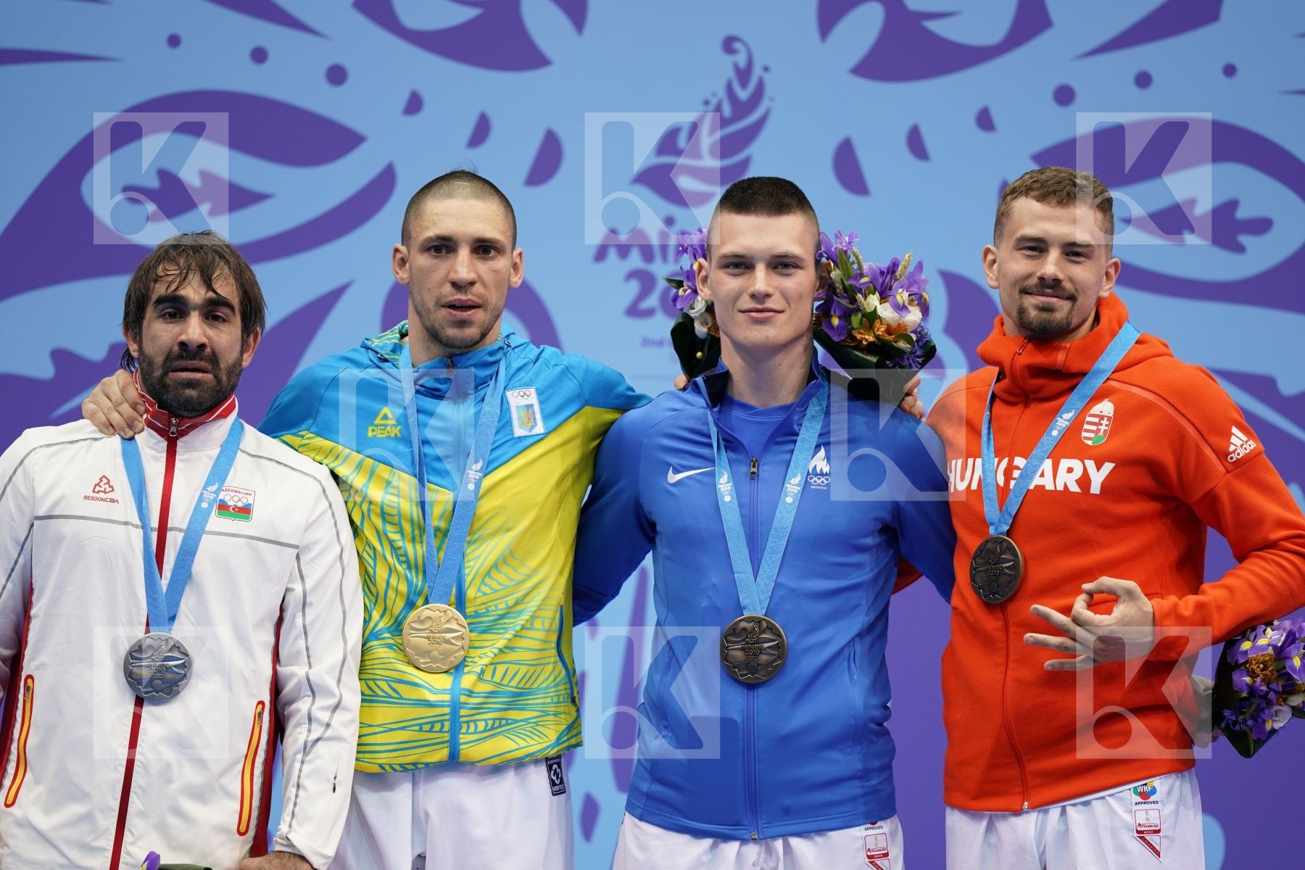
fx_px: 14499
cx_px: 652
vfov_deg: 3.4
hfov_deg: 5.2
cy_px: 435
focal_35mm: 400
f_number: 2.8
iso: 640
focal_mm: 400
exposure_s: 1/500
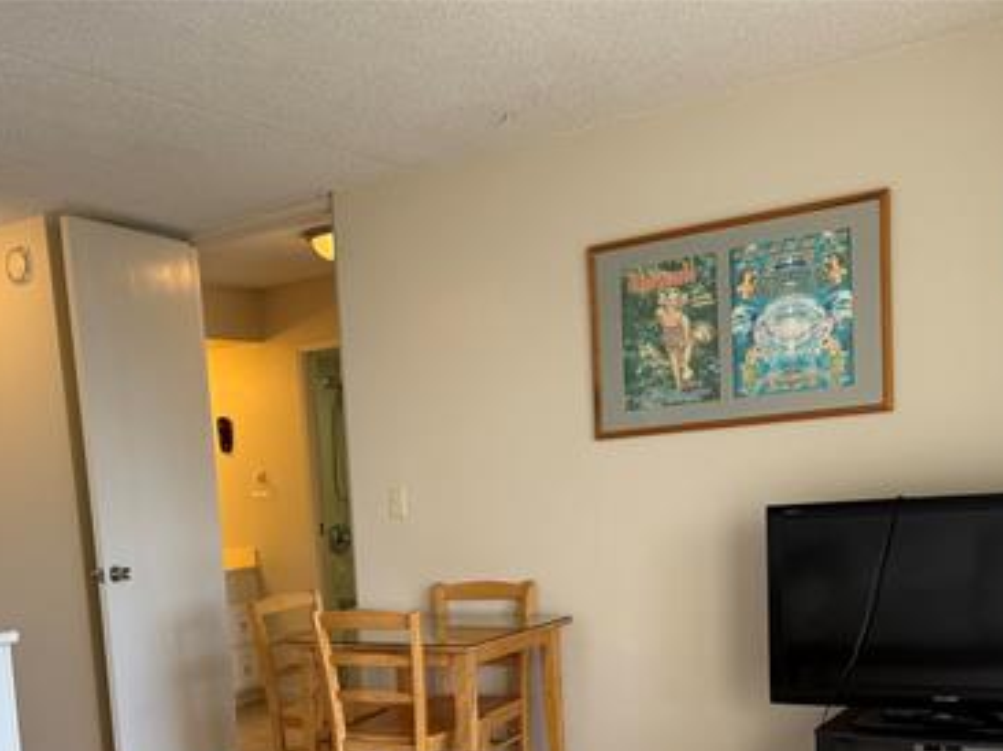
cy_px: 655
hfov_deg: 43.8
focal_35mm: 42
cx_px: 288
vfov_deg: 32.8
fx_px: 1216
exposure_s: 1/126
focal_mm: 6.76
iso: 50
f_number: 1.78
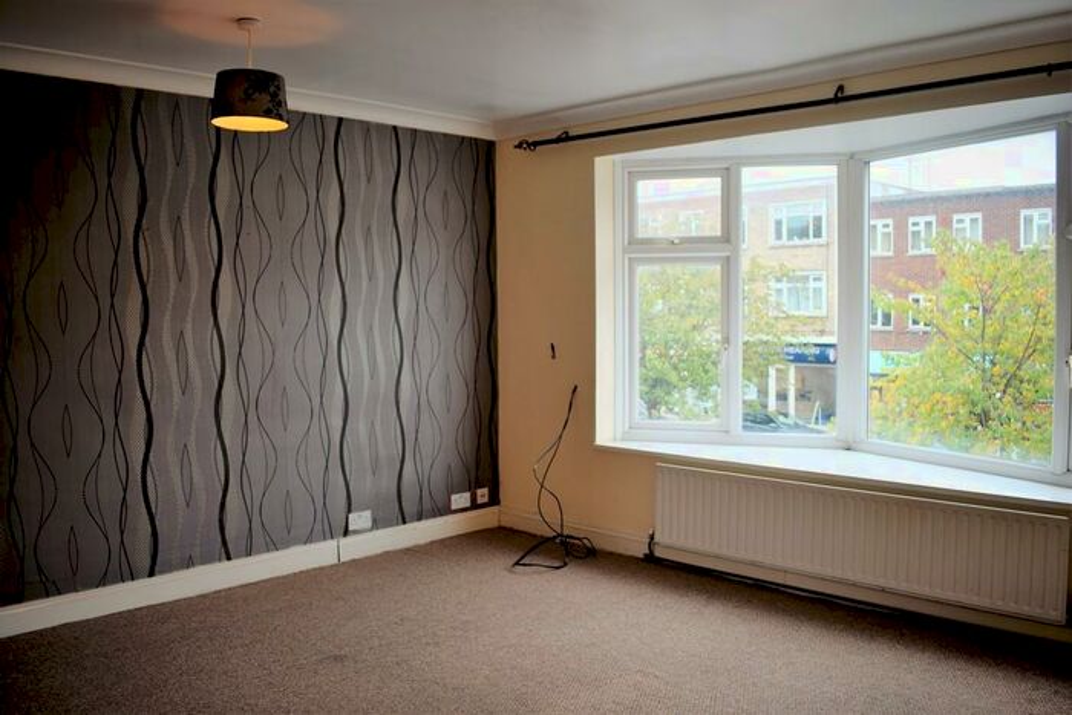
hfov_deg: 59.5
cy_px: 358
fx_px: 938
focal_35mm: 32
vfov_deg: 41.7
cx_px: 536
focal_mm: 21
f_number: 3.8
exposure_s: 1/50
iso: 100
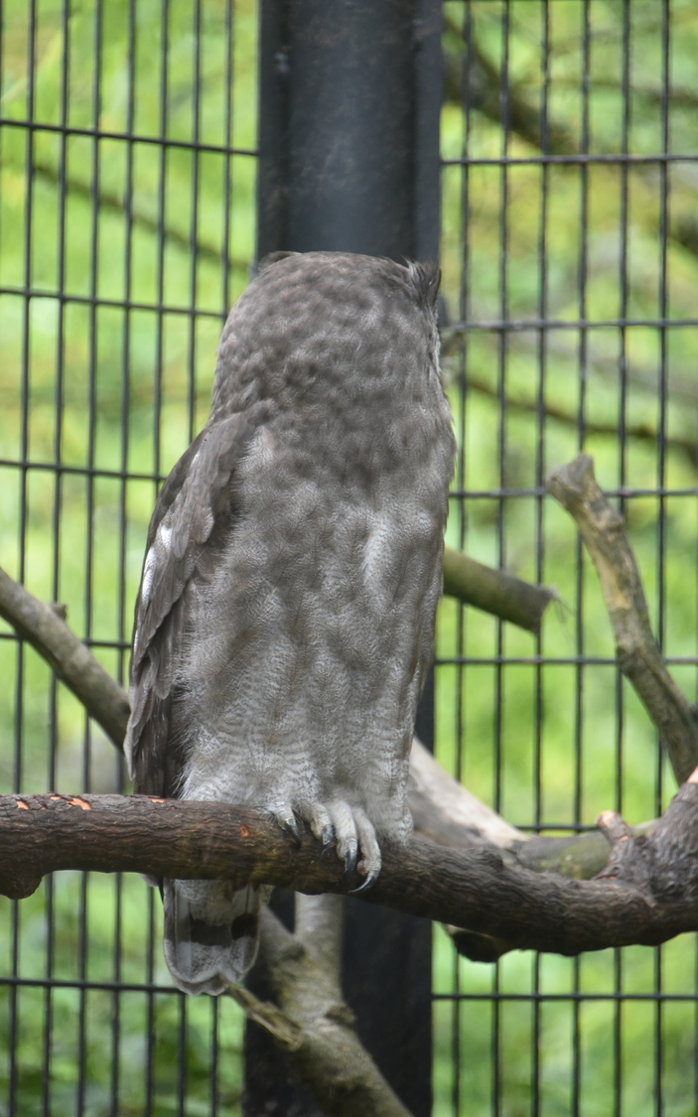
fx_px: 10593
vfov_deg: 6.0
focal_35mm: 348
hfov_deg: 3.8
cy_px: 503
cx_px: 316
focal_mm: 300
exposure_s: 1/640
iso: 2800
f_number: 5.6
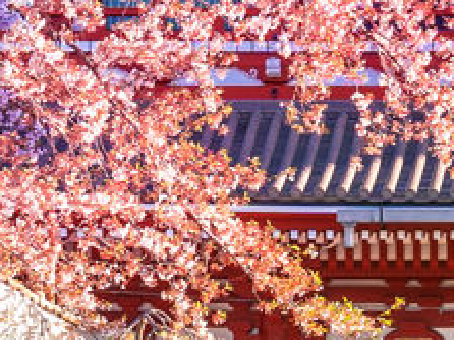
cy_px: 106
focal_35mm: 308
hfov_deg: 6.4
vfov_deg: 4.8
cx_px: 686
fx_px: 4037
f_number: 9
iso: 100
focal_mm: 44
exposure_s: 1/80
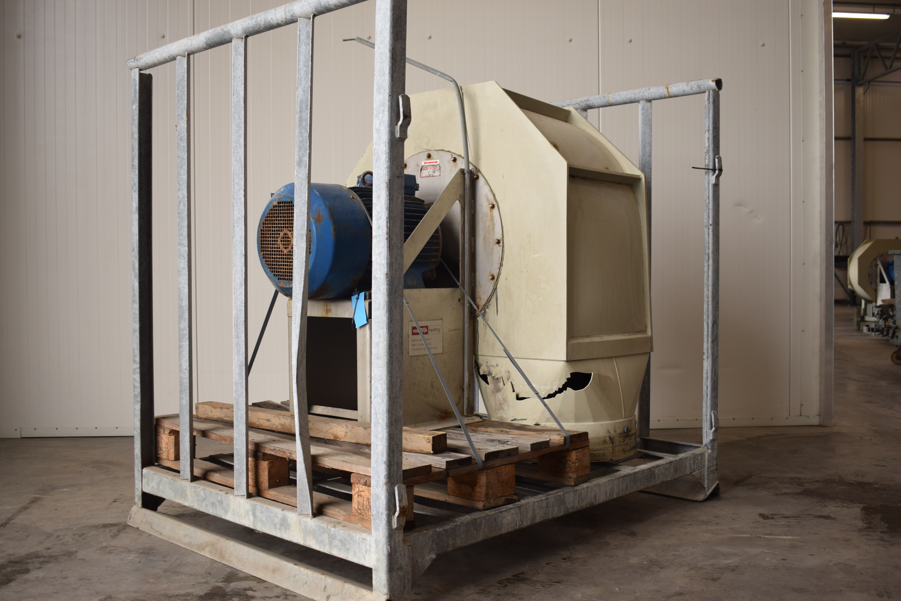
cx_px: 450
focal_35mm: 36
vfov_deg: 36.9
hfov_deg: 53.1
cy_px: 300
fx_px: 901
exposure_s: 1/100
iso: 400
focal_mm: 24
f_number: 5
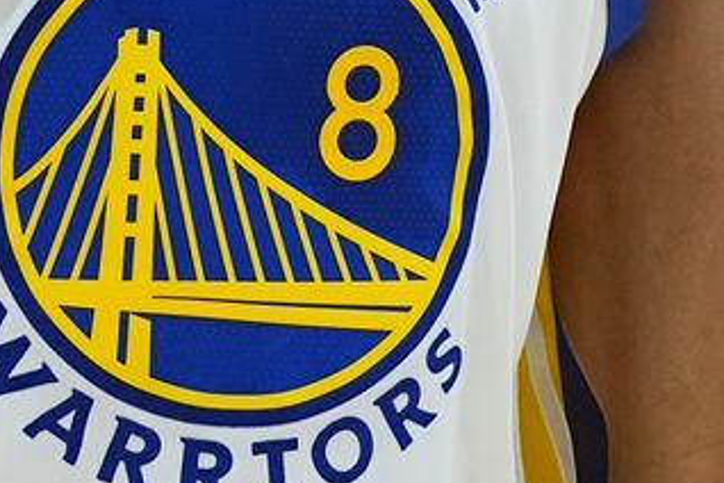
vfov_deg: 0.7
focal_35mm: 1930
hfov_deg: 1.1
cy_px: -170
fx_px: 38811
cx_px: 214
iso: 3200
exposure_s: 1/2000
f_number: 2.8
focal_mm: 300
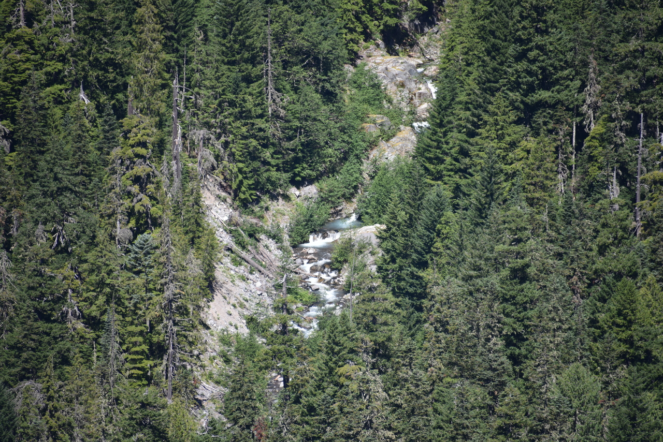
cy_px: 221
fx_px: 5526
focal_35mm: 300
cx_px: 332
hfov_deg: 6.9
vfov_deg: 4.6
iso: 200
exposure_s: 1/640
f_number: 5.6
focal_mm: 300
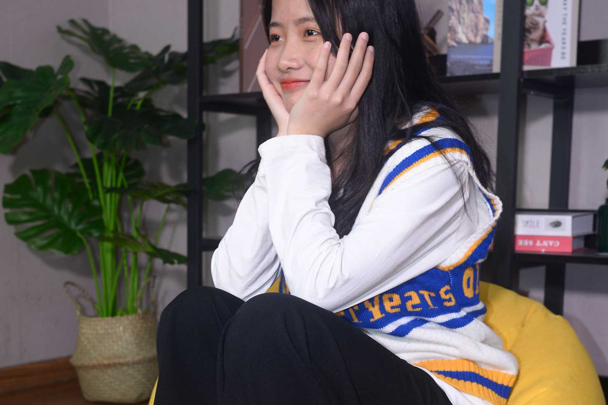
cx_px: 302
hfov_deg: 37.5
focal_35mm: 53
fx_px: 895
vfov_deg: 25.2
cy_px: 304
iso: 500
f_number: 5.6
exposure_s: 1/80
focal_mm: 35
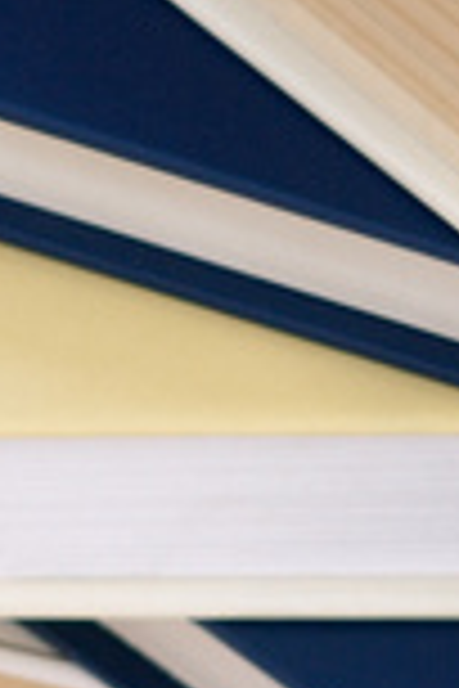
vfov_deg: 3.5
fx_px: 11168
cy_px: 0
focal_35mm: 584
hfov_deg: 2.4
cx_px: 538
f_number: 5
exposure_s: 1/200
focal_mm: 70
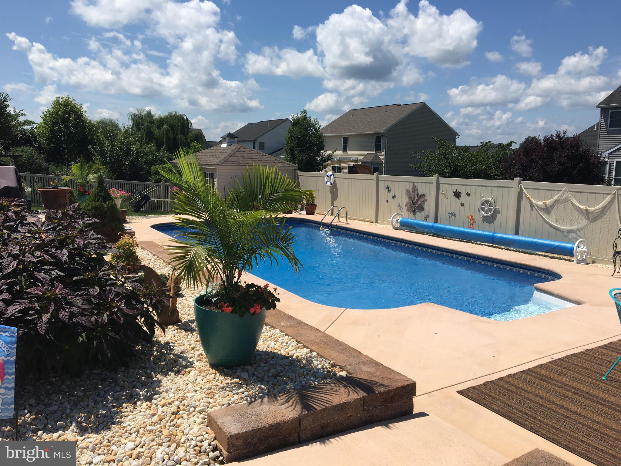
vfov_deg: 48.2
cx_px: 310
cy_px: 233
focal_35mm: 29
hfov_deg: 61.7
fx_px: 520
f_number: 2.2
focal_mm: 4.15
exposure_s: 1/2564
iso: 25
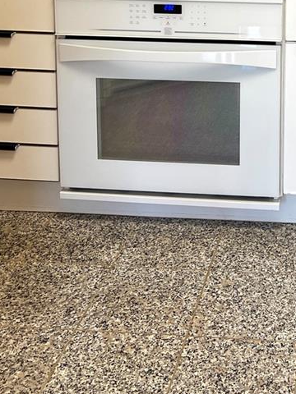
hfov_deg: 21.7
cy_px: -63
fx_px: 741
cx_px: 302
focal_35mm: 65
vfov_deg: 26.8
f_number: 1.5
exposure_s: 1/60
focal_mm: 5.7
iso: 80
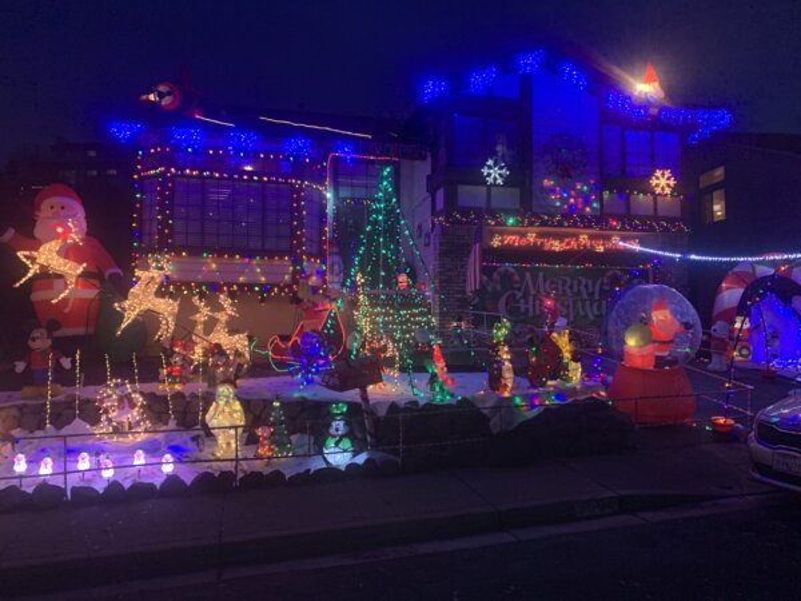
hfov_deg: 67.3
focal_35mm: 26
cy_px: 300
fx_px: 602
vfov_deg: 53.1
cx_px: 400
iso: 400
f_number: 1.8
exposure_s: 1/40
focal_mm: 4.25
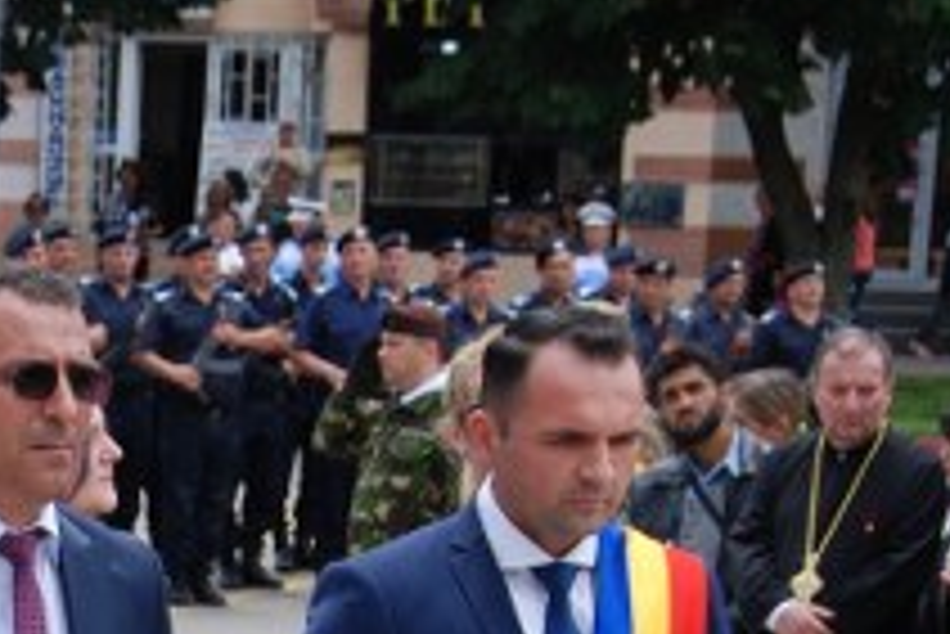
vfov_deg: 6.8
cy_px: 985
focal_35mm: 199
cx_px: -162
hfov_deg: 10.2
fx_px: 5252
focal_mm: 35
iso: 100
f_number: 5.6
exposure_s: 1/125
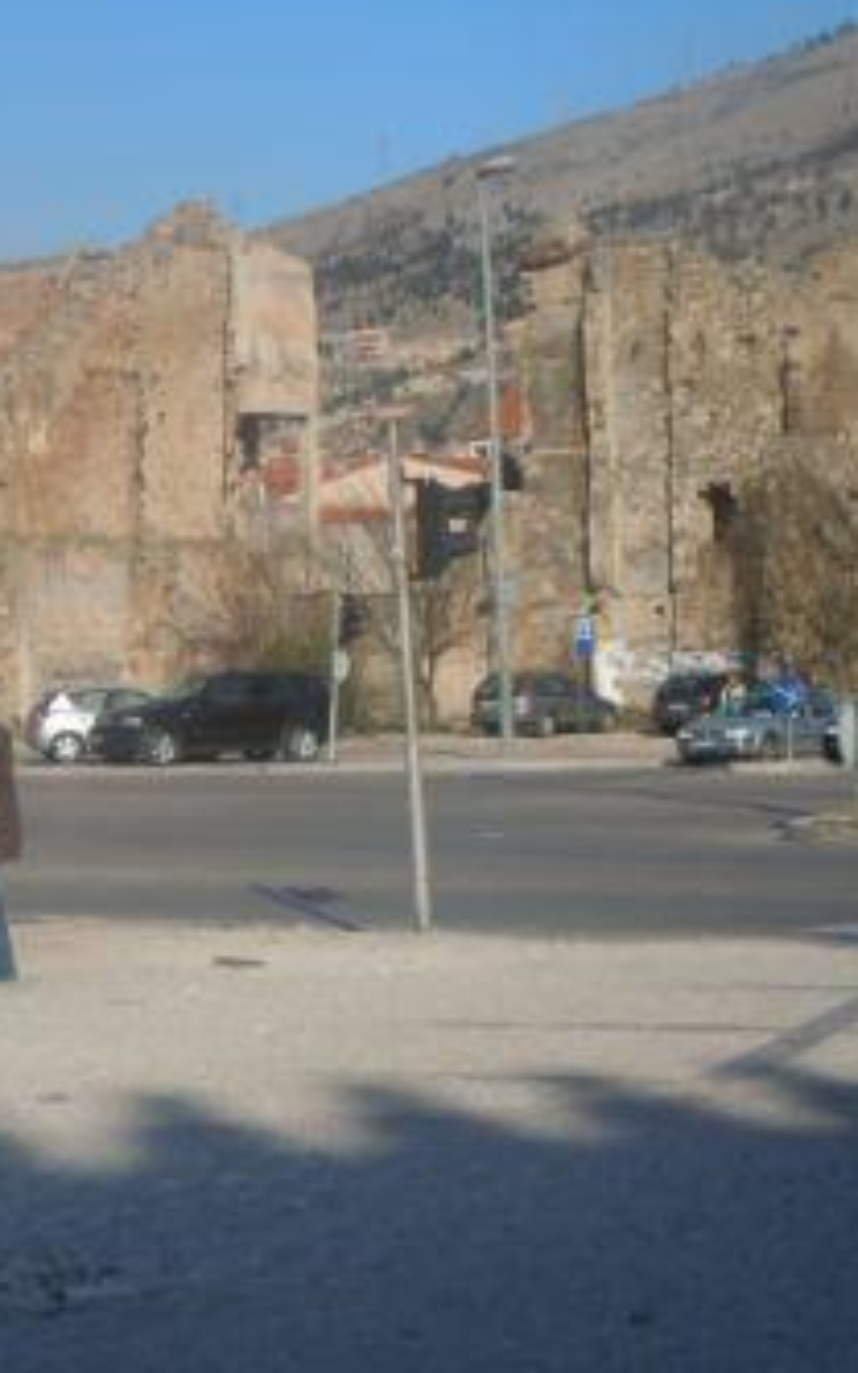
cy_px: 684
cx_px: 107
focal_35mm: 97
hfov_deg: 13.4
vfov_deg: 21.4
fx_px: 3631
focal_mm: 12.2
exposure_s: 1/1000
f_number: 4.1
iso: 100
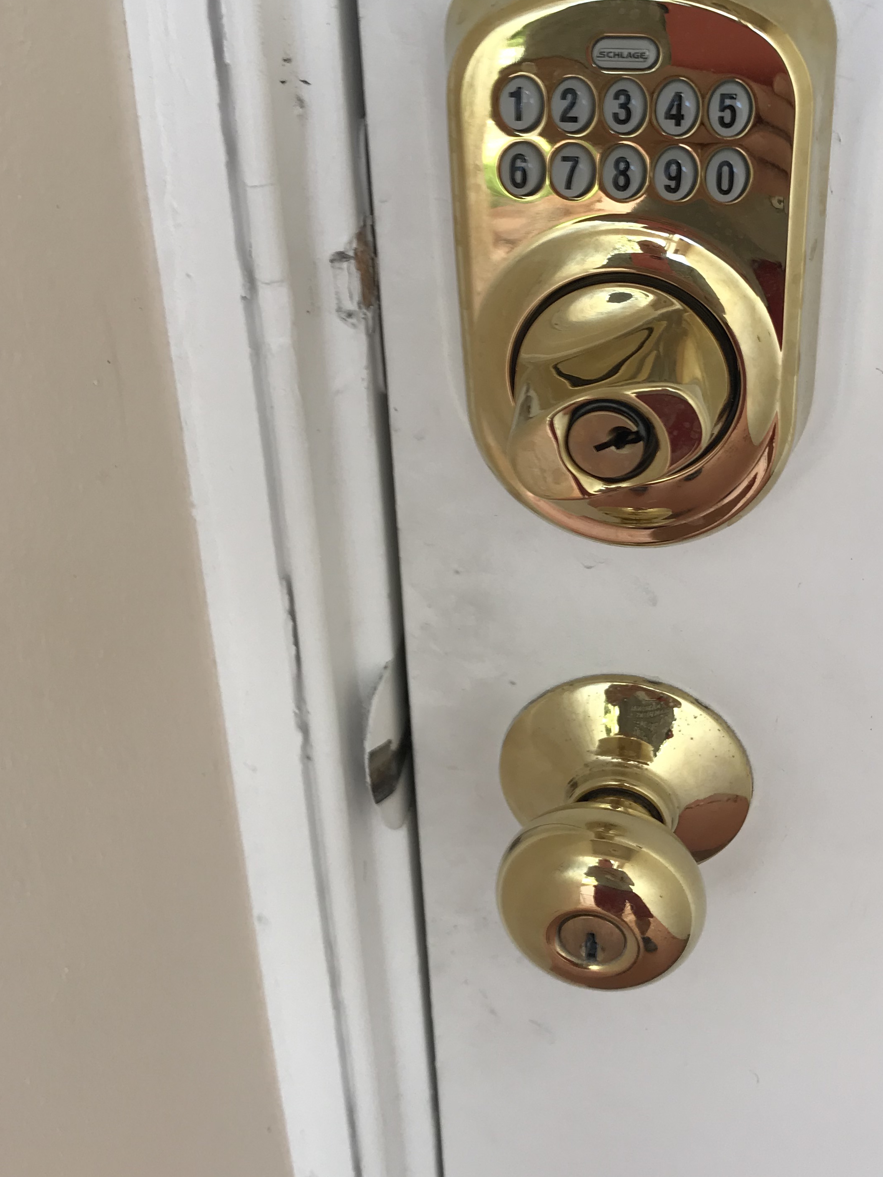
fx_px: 1360
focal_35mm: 40
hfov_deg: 35.6
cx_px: 594
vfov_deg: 46.4
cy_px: 441
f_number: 1.8
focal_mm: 3.99
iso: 25
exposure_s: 1/120
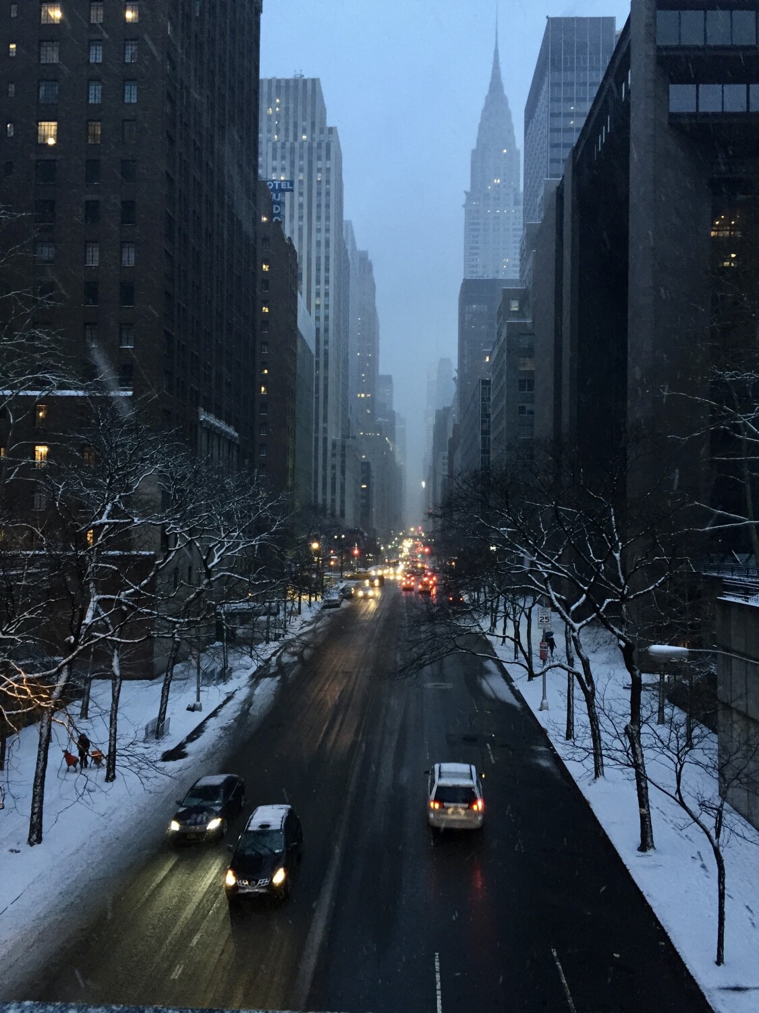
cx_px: 380
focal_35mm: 29
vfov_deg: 61.7
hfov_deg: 48.2
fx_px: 848
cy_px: 506
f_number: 2.2
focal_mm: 4.15
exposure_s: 1/30
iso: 100
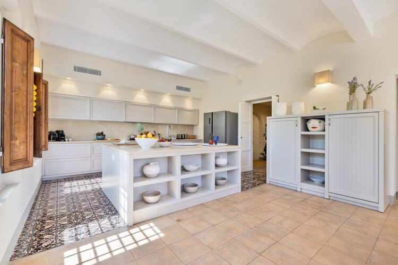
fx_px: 177
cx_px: 199
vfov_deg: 73.7
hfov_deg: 96.7
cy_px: 132
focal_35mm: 16
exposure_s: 1/6
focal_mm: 16
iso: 200
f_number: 10
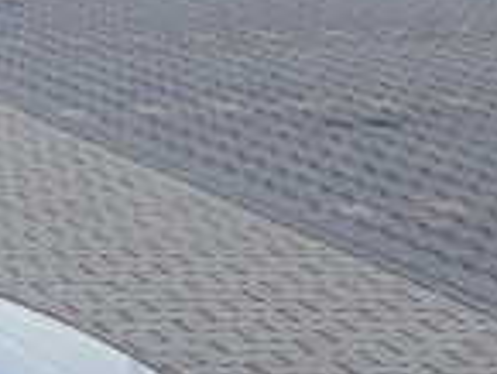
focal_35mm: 233
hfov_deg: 7.4
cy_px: 443
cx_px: -1018
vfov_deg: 6.4
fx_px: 3348
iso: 50
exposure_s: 1/245
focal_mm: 4.12
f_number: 2.4
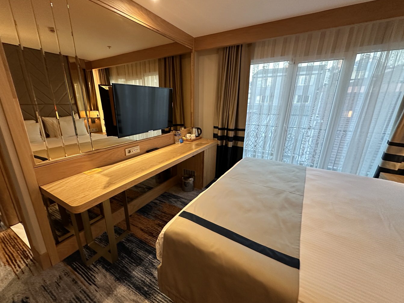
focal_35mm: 15
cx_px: 188
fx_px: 175
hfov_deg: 98.0
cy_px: 156
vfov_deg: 81.7
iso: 400
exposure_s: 1/50
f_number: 2.2
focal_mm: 2.22
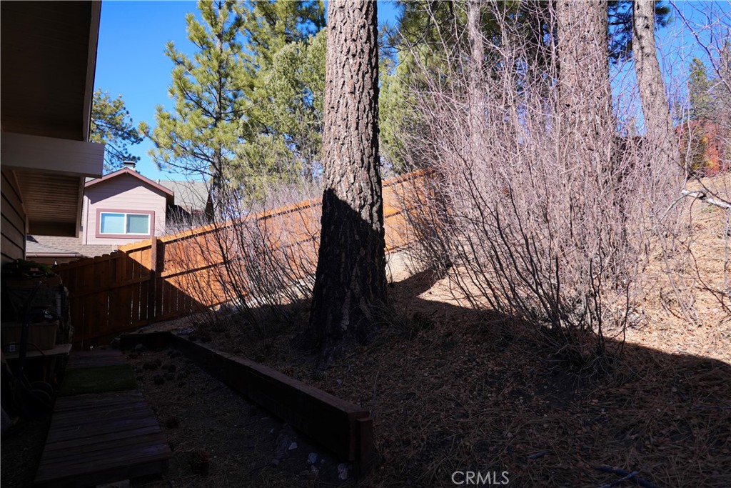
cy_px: 244
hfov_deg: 73.7
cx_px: 366
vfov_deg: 53.1
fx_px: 487
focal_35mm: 24
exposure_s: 1/200
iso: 80
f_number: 4.5
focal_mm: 24
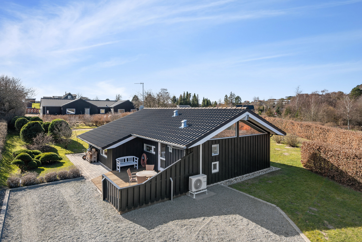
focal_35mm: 20
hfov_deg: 84.0
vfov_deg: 61.9
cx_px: 181
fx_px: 201
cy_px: 121
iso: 250
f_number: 8
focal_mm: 20
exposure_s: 1/320
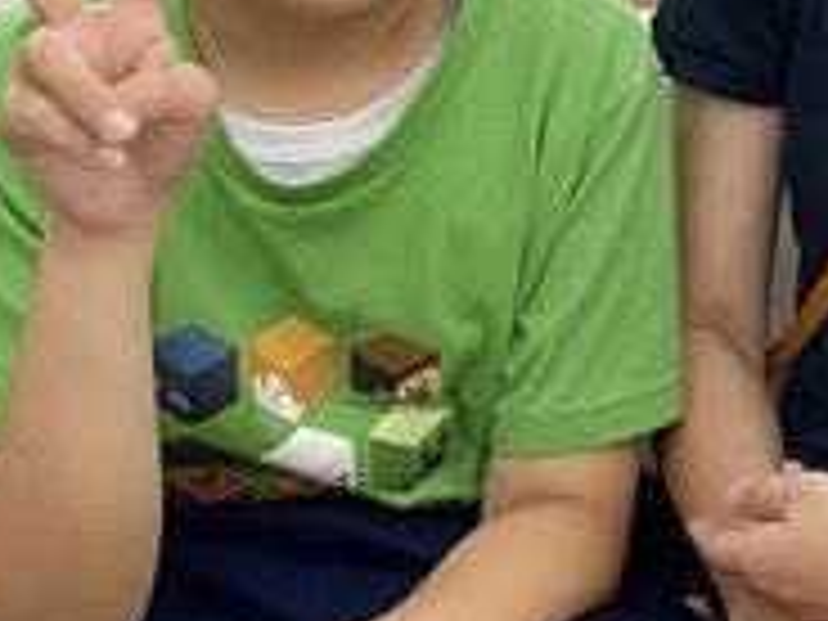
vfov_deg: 16.3
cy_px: -216
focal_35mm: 85
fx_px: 2033
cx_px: 999
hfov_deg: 21.4
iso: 100
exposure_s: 1/60
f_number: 1.8
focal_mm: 4.25
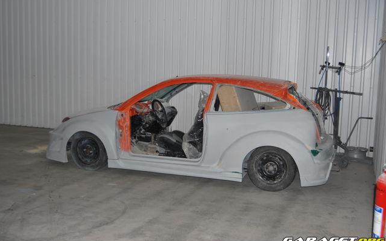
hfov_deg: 49.3
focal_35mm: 40
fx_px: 421
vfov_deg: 32.0
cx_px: 193
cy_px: 117
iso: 200
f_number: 4.2
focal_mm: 26
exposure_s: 1/60
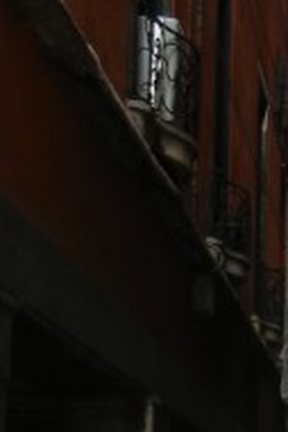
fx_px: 1509
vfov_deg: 16.0
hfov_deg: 10.7
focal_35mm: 126
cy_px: 418
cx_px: 370
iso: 196
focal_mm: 5.4
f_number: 3.5
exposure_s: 1/45.7
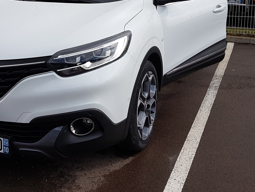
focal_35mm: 47
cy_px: 40
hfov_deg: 40.2
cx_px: 96
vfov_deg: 30.2
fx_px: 346
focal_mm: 4.2
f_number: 1.7
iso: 40
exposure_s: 1/1912
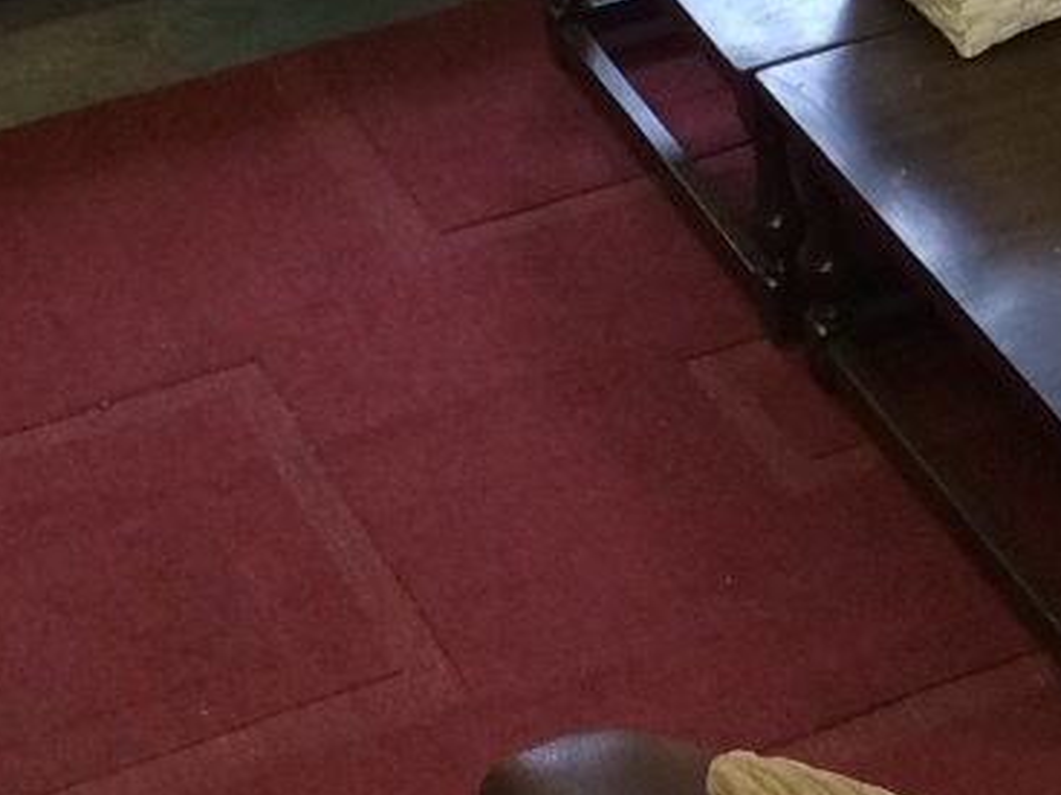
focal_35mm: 129
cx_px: 995
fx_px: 3953
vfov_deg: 11.4
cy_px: 78
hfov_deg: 15.1
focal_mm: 4.15
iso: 100
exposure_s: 1/30
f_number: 2.2
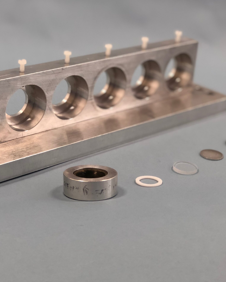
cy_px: 142
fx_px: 627
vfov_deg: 25.4
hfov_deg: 20.4
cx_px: 90
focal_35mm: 75
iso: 80
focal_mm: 6.6
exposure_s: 1/50
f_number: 2.8
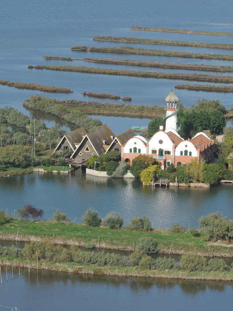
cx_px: 162
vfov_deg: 9.4
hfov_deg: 7.1
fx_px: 1886
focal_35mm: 210
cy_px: 156
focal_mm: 145
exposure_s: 1/1250
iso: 500
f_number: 8
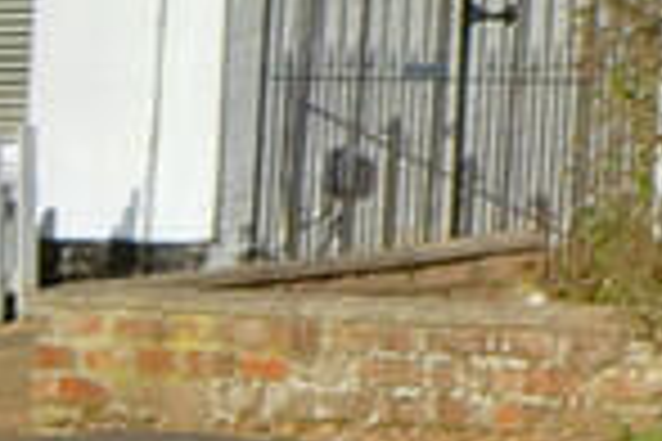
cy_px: -637
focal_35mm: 209
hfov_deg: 8.4
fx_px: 3843
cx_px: 1963
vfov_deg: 6.3
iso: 200
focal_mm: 20
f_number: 10
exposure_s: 1/400
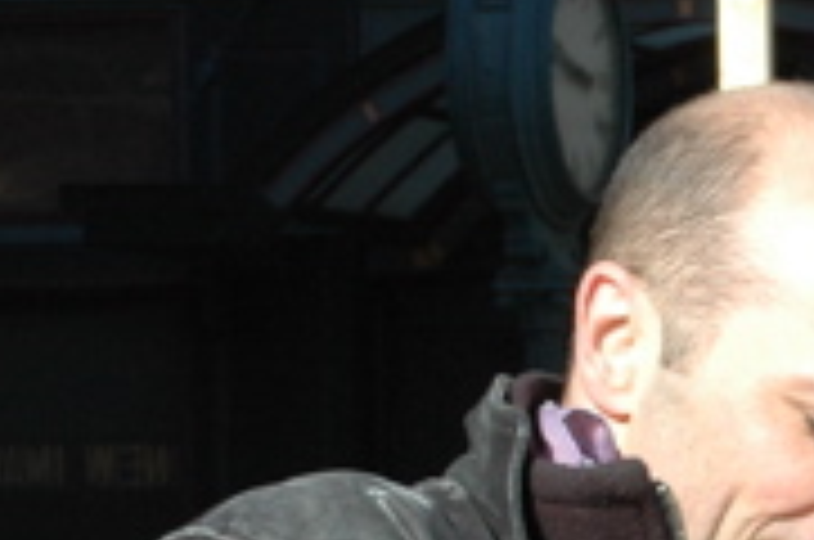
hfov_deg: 7.3
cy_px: 952
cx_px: 985
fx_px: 6297
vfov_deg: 4.9
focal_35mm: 279
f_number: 9
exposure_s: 1/320
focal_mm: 48
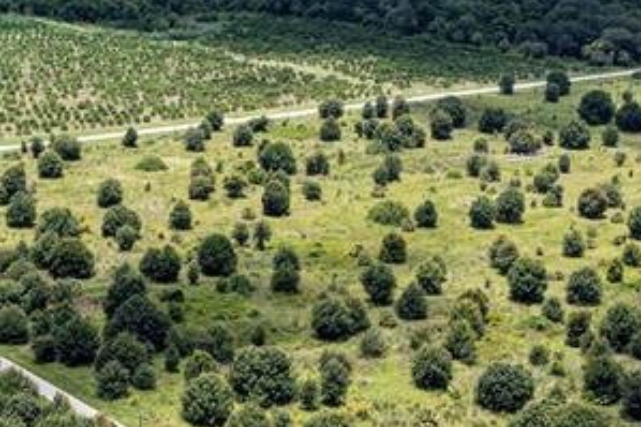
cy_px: 525
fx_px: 1708
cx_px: 34
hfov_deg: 20.7
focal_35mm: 96
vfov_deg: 13.8
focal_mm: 10.26
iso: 100
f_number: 4
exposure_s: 1/120
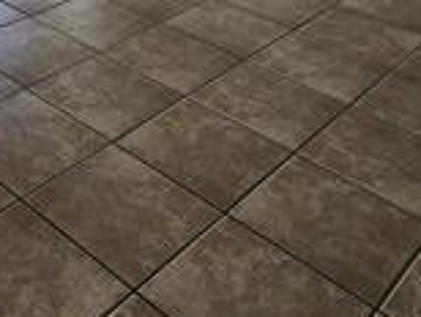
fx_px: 658
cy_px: -219
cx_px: 8
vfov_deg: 20.8
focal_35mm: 54
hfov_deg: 32.8
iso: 50
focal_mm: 2.2
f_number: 2.2
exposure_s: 1/120
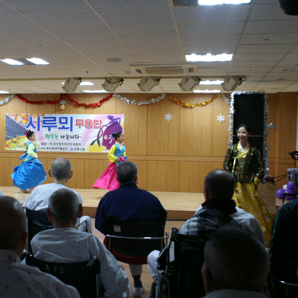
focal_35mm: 54
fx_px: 526
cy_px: 158
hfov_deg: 31.2
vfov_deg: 31.6
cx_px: 80
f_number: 4.5
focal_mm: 26
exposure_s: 1/50
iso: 500
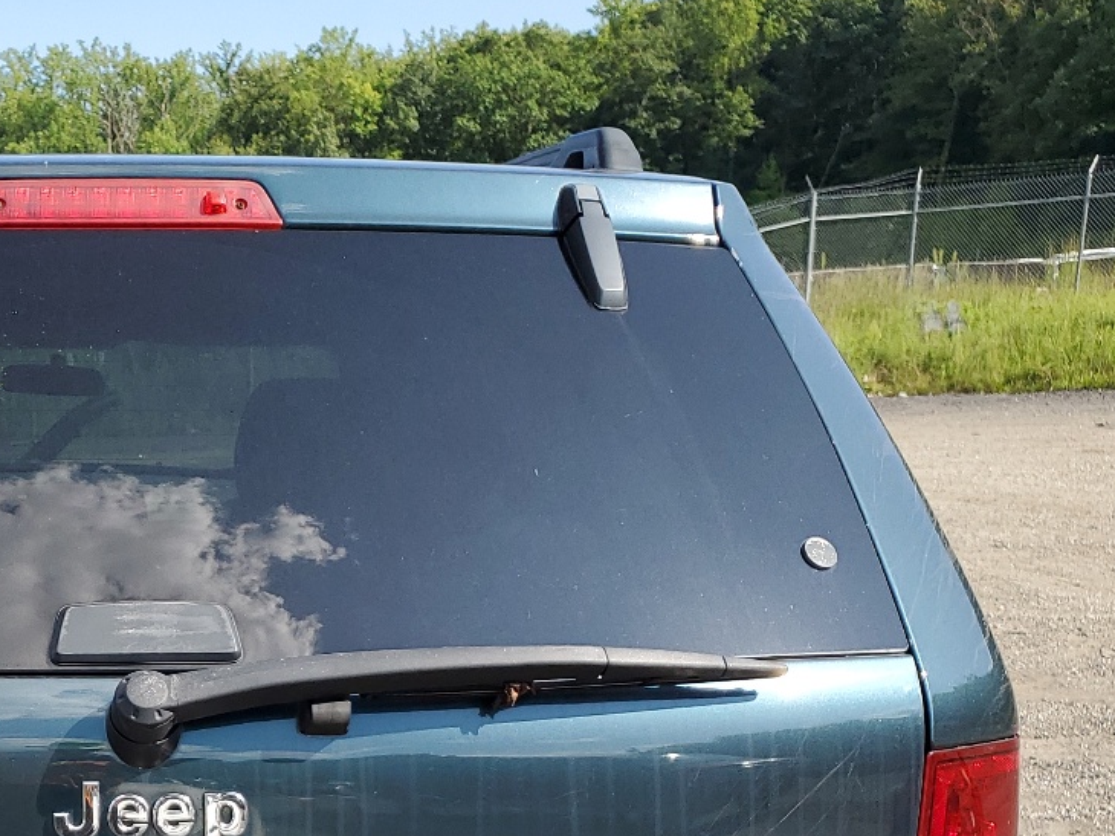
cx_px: 127
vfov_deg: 24.5
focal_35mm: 57
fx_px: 1835
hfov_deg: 32.3
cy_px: 825
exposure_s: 1/1667
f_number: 1.5
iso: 50
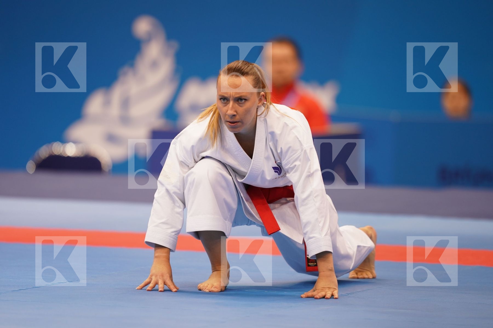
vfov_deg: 3.4
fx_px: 5477
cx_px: 246
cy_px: 164
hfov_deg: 5.2
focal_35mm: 400
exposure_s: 1/500
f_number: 2.8
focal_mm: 400
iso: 800
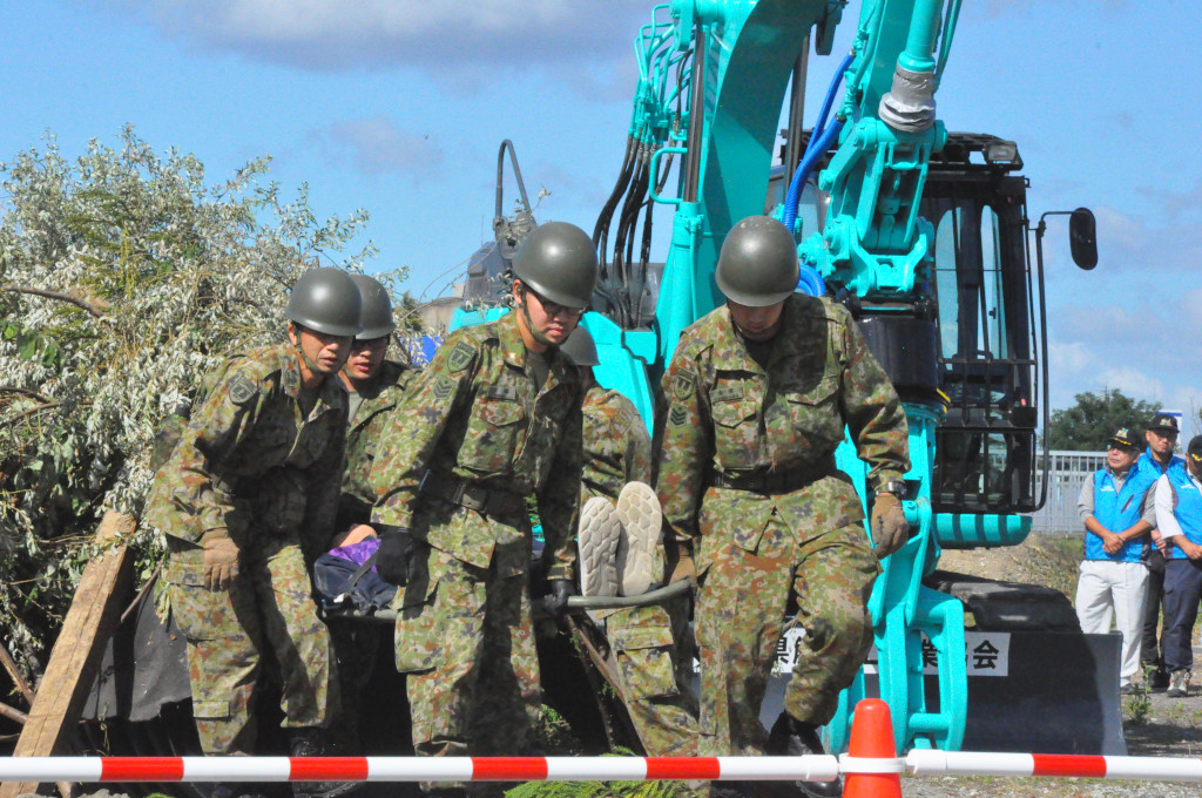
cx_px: 601
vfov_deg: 8.7
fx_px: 5252
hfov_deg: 13.1
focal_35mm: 158
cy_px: 399
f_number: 22
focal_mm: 105
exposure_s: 1/2000
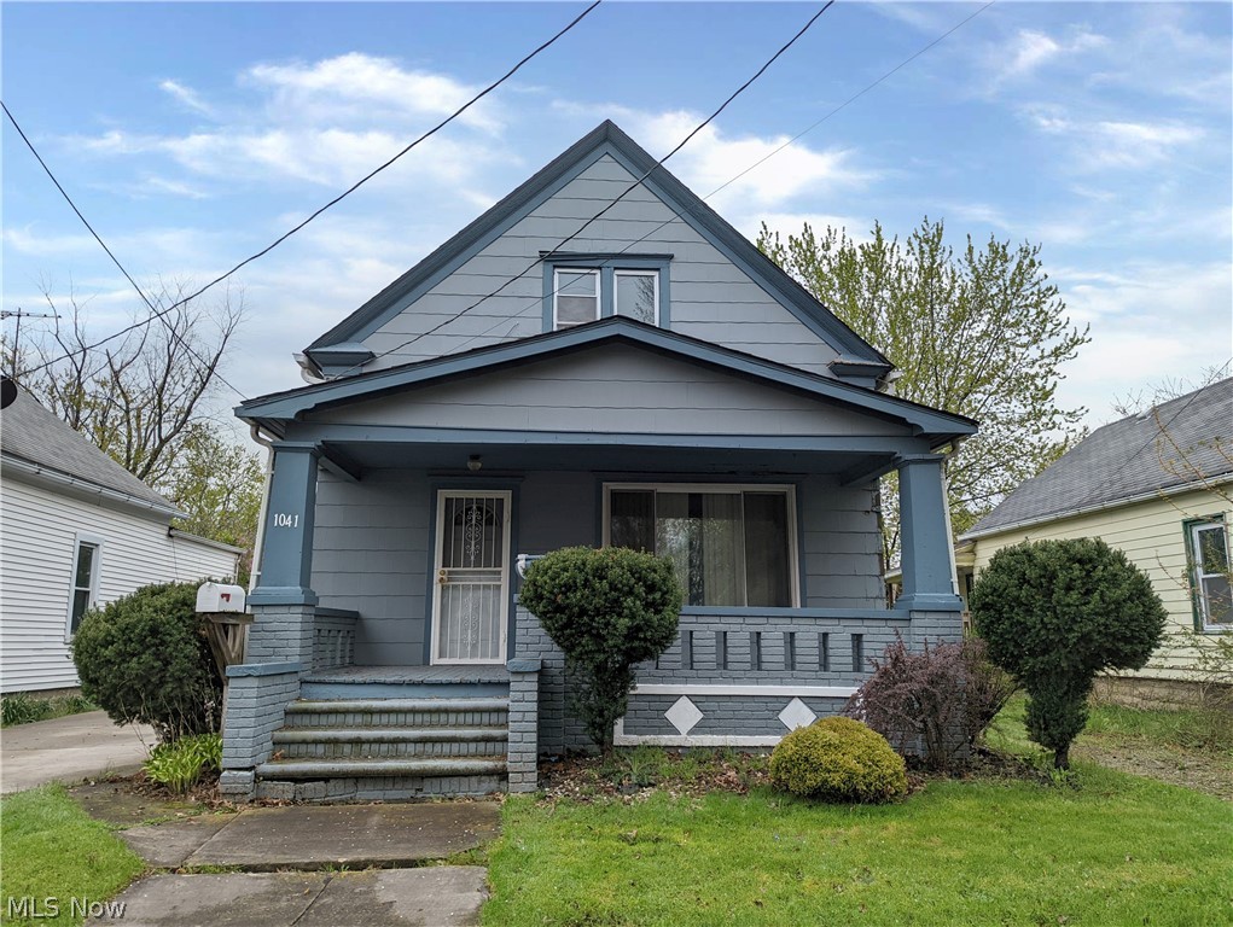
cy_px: 464
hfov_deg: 71.5
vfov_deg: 56.9
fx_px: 856
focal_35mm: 24
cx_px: 616
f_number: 1.85
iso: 47
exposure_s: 1/976
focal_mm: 6.81
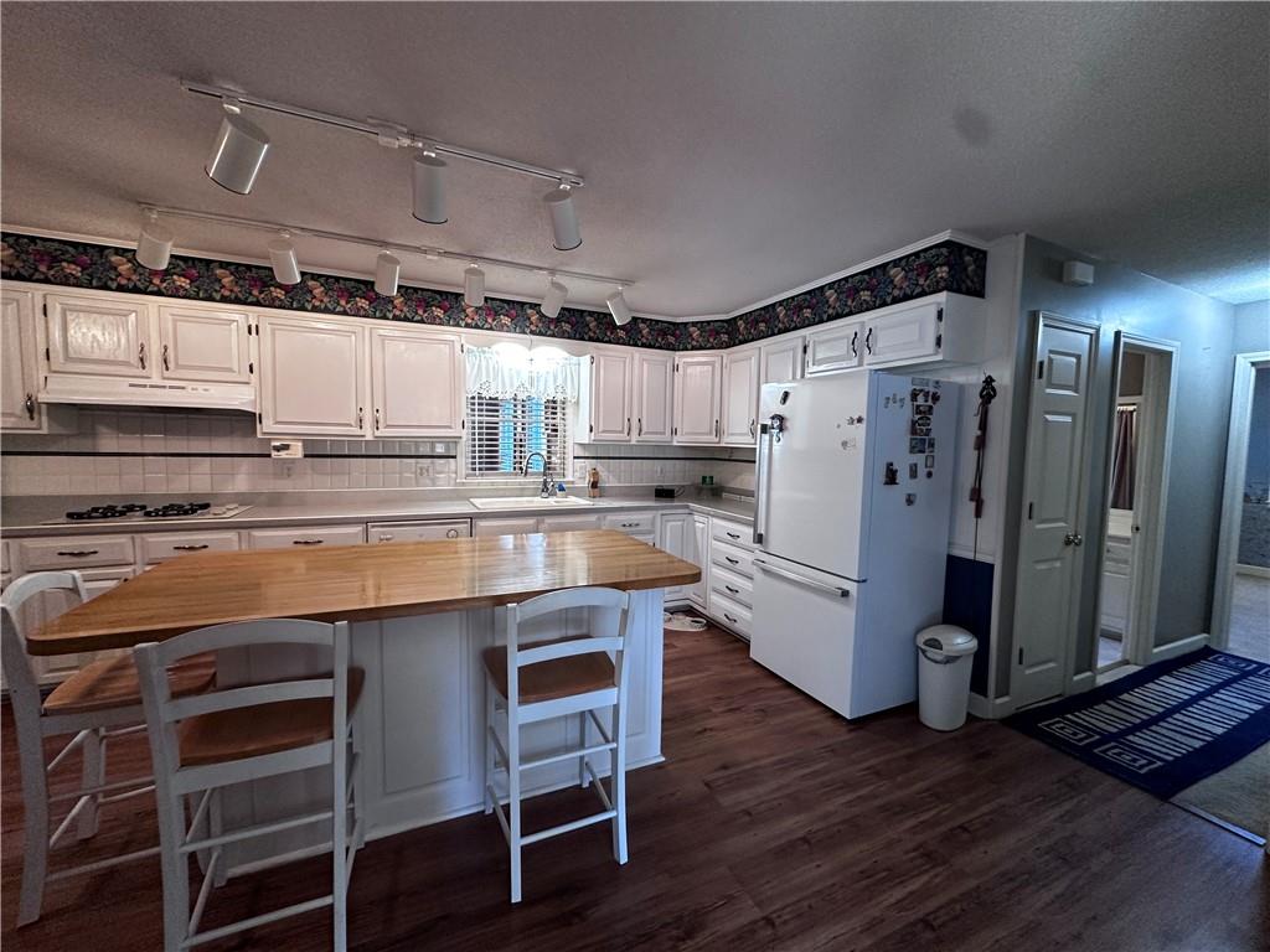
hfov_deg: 102.1
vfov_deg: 85.7
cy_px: 476
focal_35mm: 14
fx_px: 514
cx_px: 635
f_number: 2.2
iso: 320
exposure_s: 1/60
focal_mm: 2.22
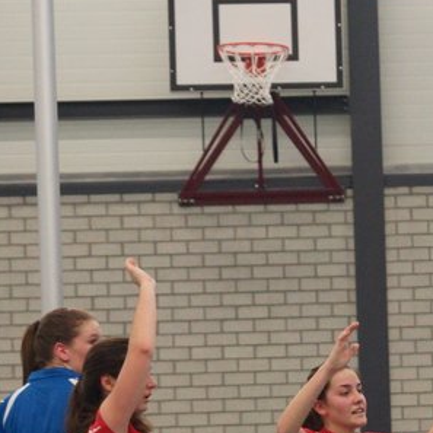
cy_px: 391
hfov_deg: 7.8
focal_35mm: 220
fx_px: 3113
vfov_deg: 7.9
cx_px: 647
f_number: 3.2
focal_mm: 50
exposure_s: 1/250
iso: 1600
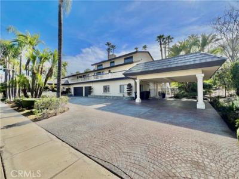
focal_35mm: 13
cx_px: 120
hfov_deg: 106.2
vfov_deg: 89.9
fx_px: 90
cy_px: 90
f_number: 1.8
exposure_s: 1/1727
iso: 32
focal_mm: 1.57
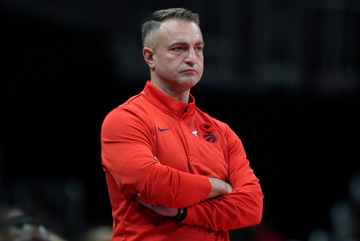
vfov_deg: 2.3
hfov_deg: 3.4
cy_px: 120
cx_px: 180
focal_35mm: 600
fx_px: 6006
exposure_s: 1/2500
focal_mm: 400
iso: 6400
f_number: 3.2
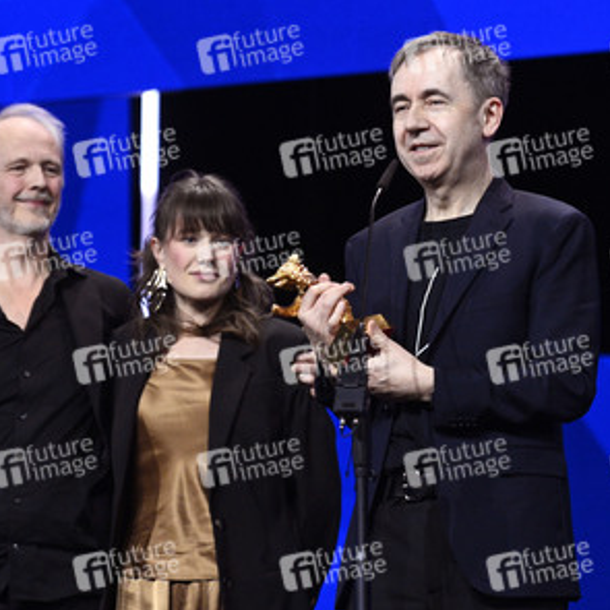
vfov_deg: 7.1
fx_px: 4924
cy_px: 308
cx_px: 278
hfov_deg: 7.1
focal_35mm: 247
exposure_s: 1/200
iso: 10000
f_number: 5.6
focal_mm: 190
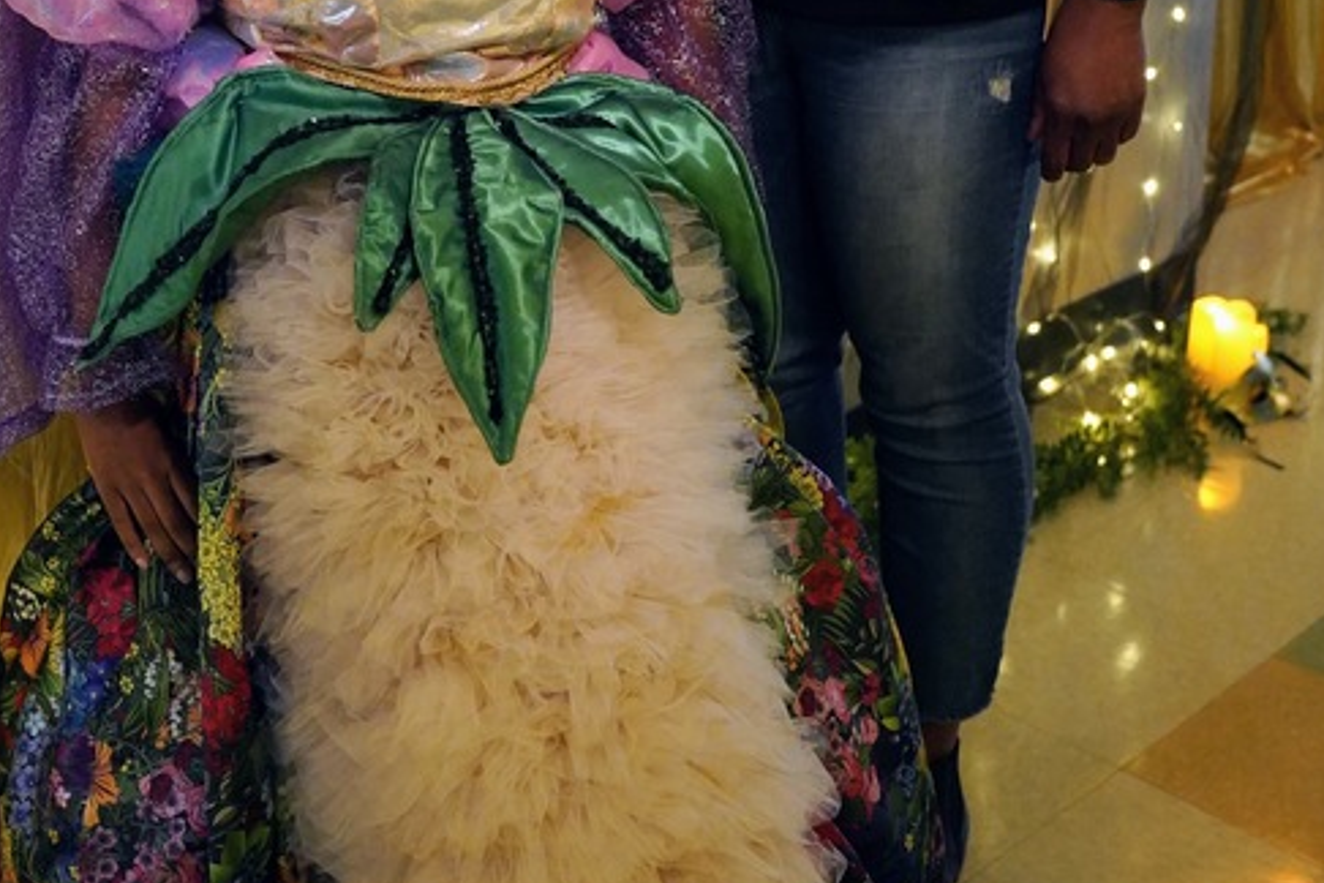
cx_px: 543
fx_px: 2170
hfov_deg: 33.8
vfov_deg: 22.3
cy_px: 52
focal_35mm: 59
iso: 8000
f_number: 2.8
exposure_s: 1/250
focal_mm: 28
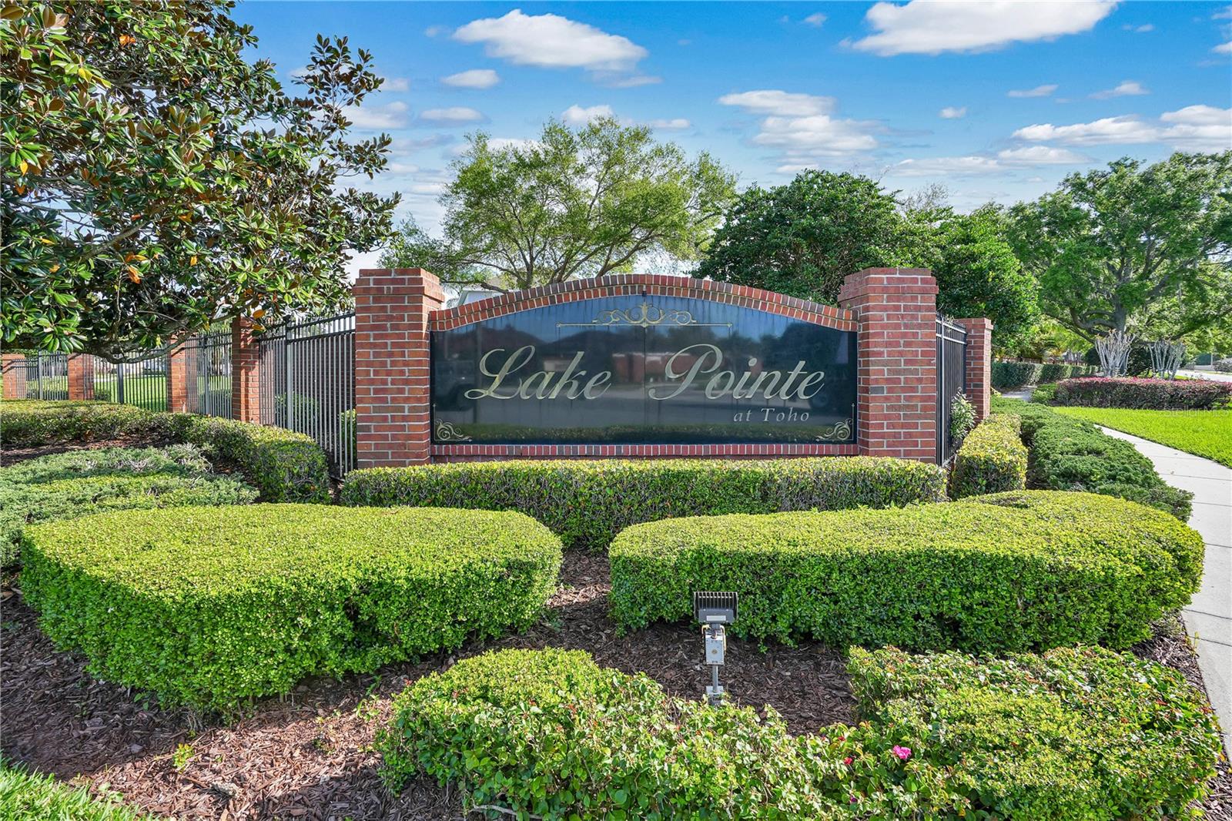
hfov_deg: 96.7
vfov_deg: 73.7
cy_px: 410
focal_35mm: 16
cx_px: 616
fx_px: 547
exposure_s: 1/100
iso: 100
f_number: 7.1
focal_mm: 16
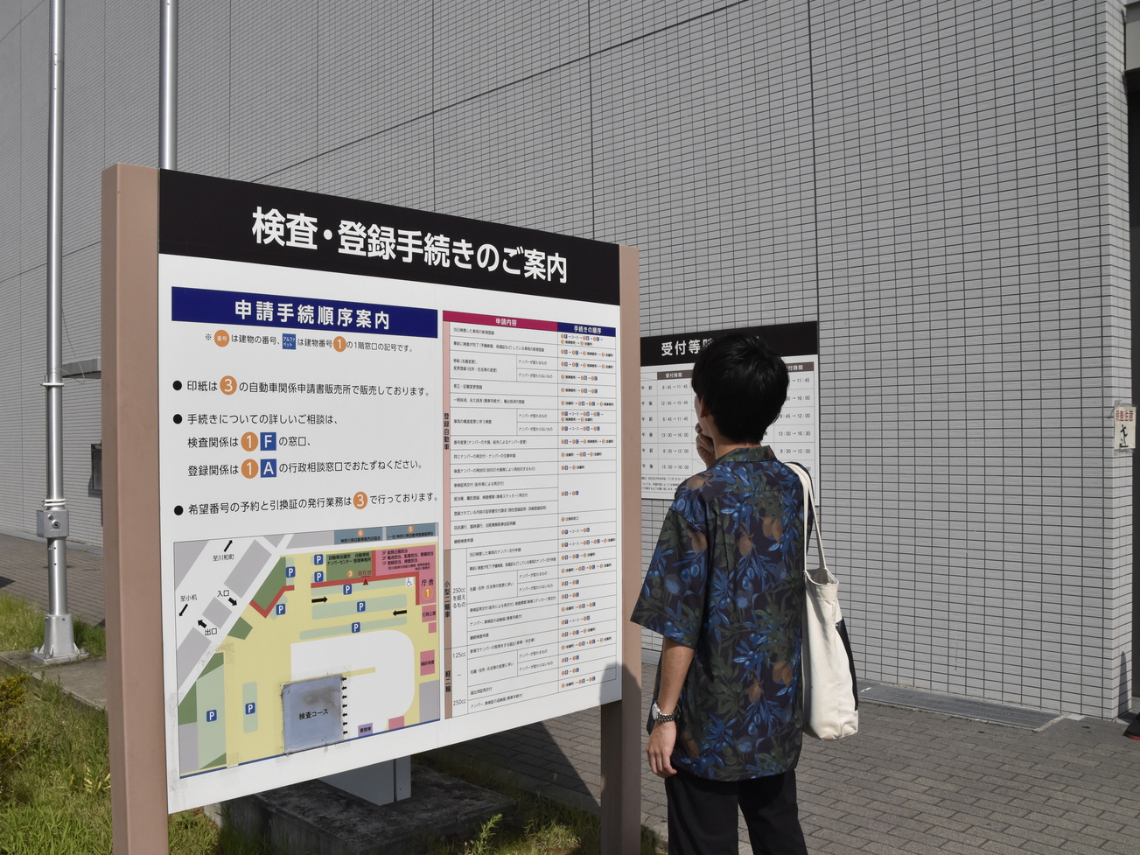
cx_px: 492
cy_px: 424
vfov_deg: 44.7
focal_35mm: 32
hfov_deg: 57.3
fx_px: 1039
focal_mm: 19
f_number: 9
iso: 1000
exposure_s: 1/4000
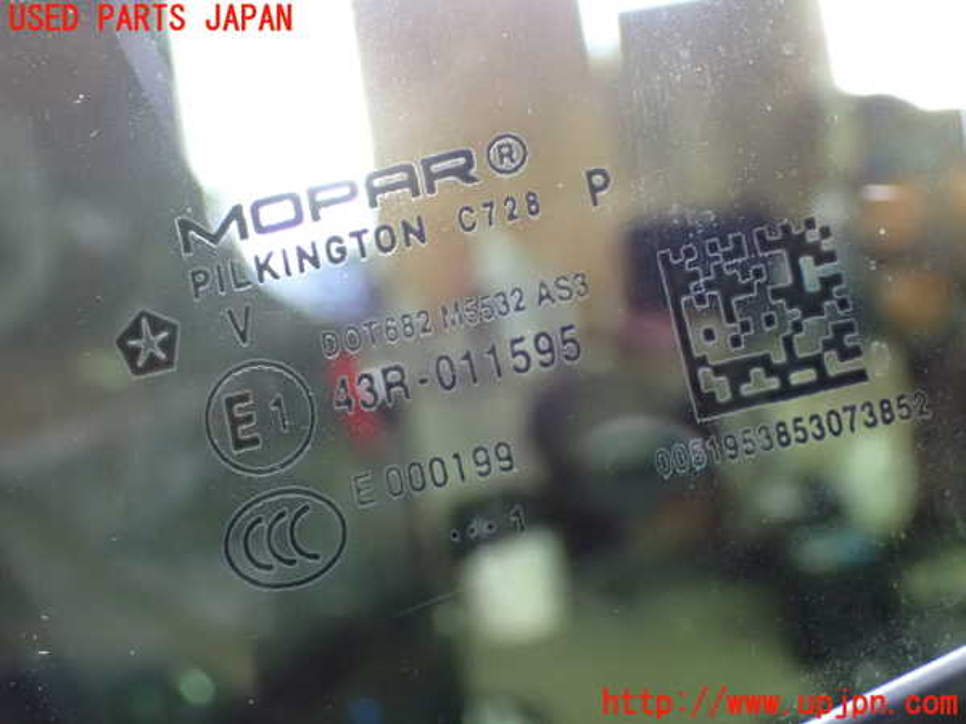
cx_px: 483
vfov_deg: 27.0
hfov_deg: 35.5
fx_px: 1507
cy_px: 362
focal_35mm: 54
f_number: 3.3
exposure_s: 1/30
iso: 1600
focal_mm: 9.65
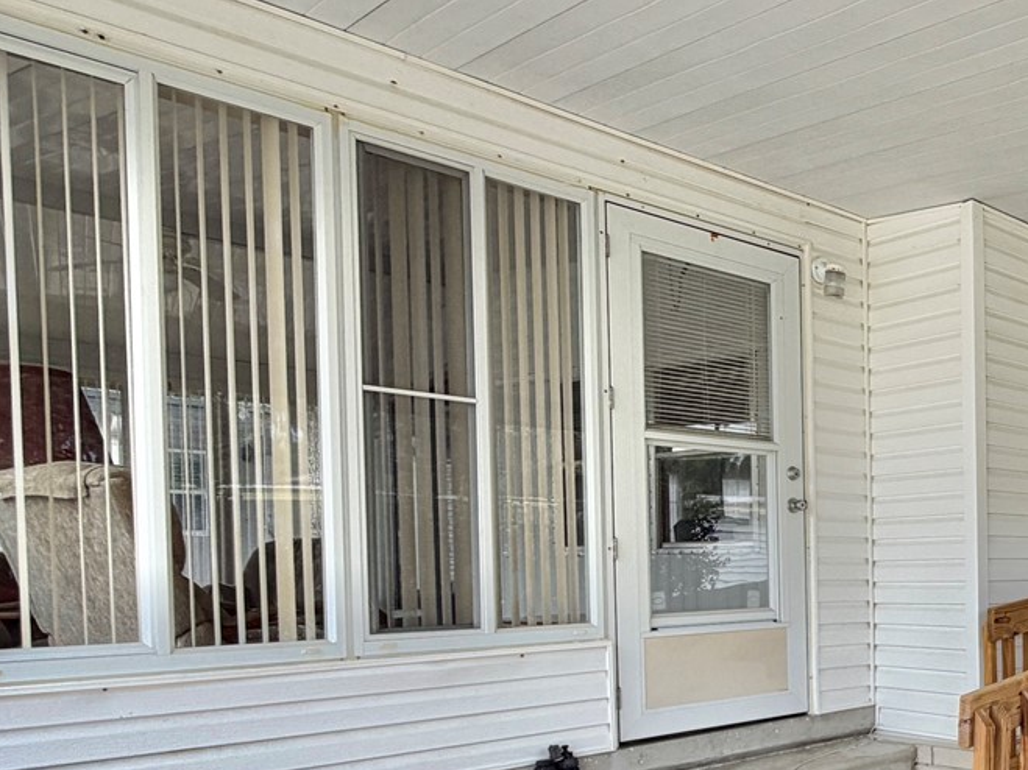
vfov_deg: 40.5
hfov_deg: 44.6
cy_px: 583
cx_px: 1059
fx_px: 1010
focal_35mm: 34
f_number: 2.2
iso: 64
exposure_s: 1/121
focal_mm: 2.22
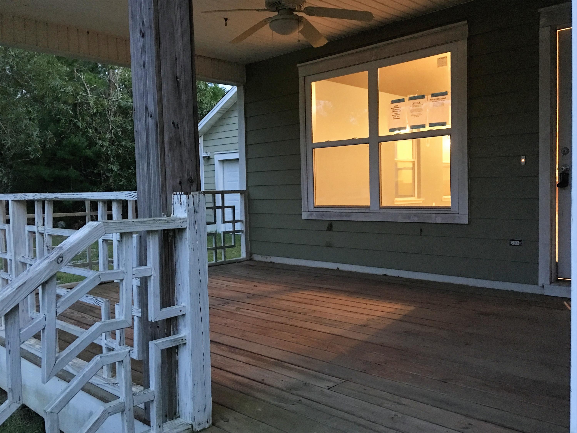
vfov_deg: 48.2
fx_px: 483
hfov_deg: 61.7
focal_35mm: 29
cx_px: 288
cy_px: 216
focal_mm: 4.15
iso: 125
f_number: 2.2
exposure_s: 1/4
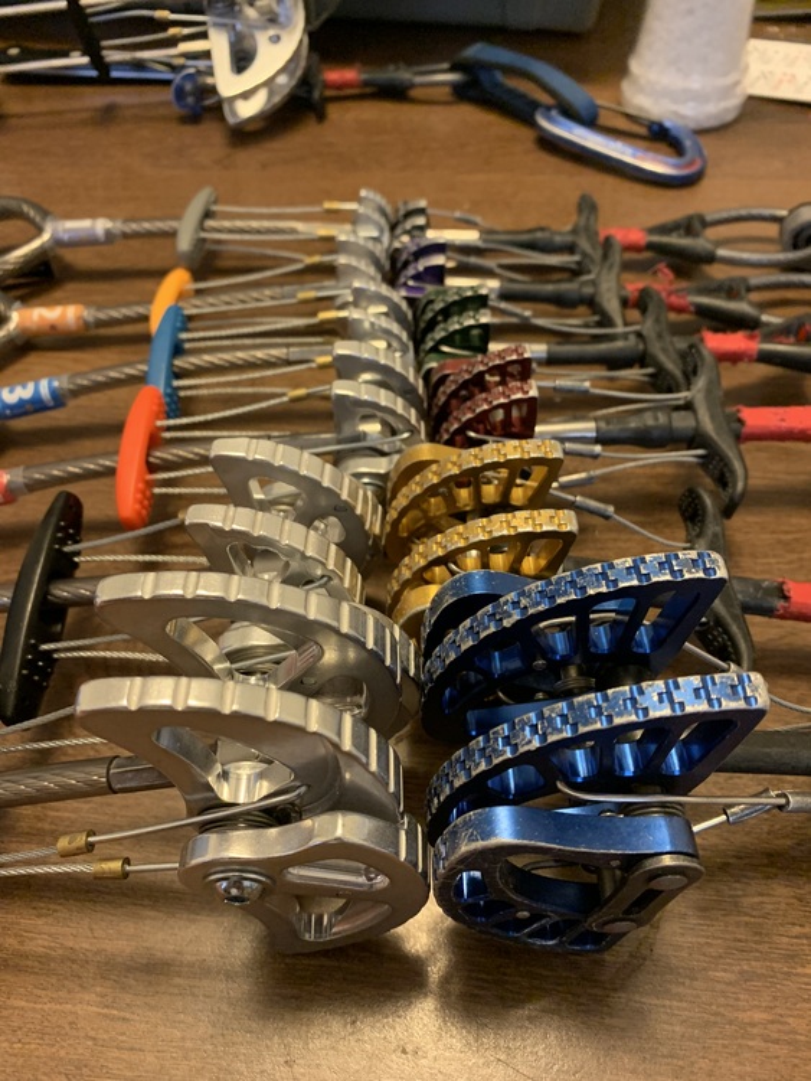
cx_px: 406
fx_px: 812
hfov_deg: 53.1
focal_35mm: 26
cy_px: 540
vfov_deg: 67.3
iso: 400
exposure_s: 1/30
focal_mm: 4.25
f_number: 1.8
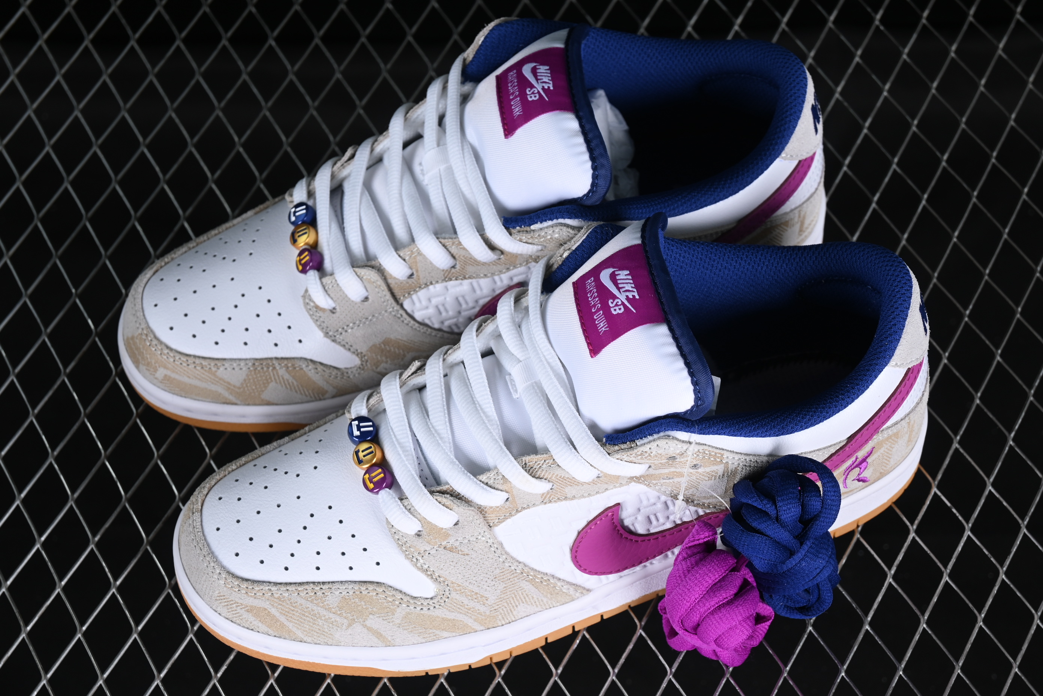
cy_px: 348
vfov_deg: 18.2
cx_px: 522
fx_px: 2173
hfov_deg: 27.0
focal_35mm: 75
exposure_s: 1/80
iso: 160
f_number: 7.1
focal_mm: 50
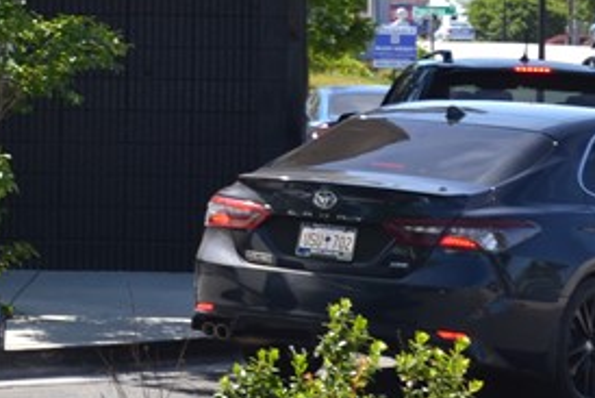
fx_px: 3936
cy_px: 11
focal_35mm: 238
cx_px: -198
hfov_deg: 8.5
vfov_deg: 5.8
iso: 100
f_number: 6.3
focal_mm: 40
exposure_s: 1/200
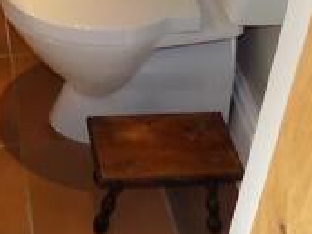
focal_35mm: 78
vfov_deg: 16.8
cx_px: -3
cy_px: -137
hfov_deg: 23.9
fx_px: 703
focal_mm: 4
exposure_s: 1/30
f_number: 3.1
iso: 220
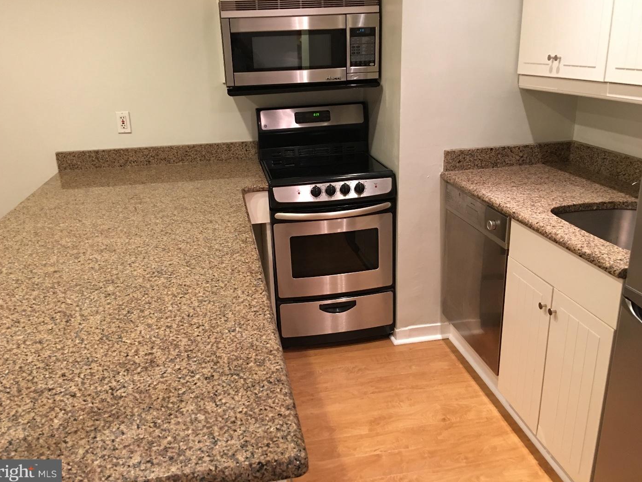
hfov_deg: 60.0
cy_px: 237
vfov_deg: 46.8
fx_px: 556
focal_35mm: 30
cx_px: 313
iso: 100
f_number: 2.2
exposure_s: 1/8
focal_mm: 4.15
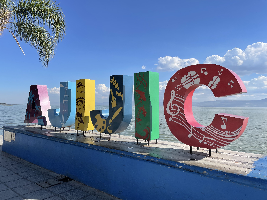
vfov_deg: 53.1
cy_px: 100
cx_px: 134
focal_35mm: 26
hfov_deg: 67.3
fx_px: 201
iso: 32
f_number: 1.6
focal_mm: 4.2
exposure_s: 1/3731
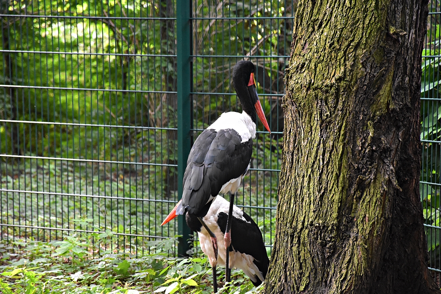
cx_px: 220
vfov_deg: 6.5
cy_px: 147
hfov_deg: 9.8
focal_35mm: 210
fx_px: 2573
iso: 2500
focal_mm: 140
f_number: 5.6
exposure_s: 1/125
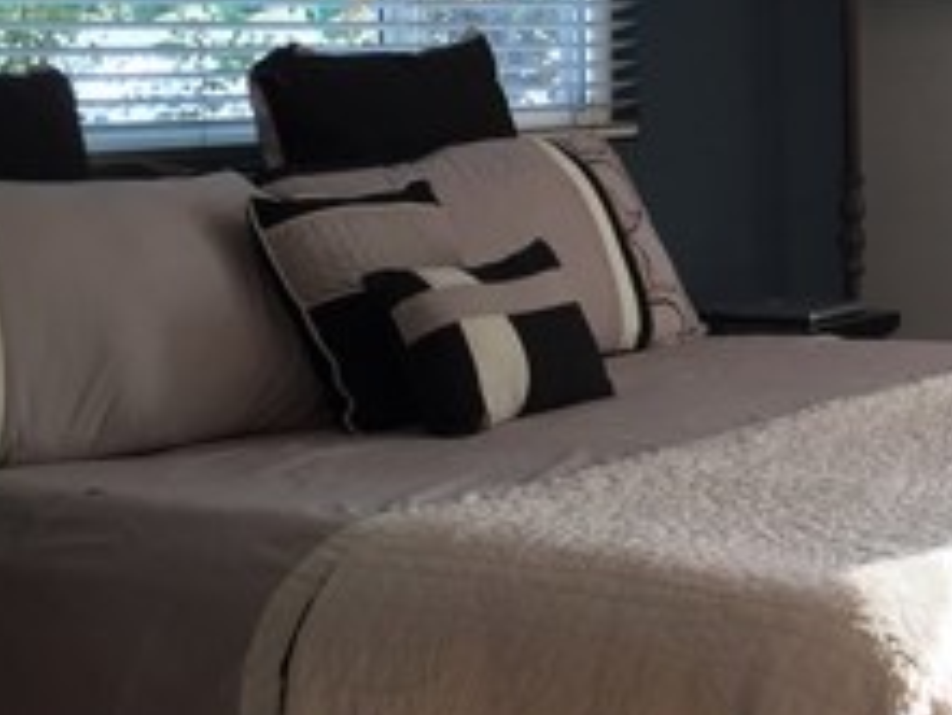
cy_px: 155
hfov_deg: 21.9
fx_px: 2311
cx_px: 1073
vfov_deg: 17.5
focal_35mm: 84
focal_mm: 4.15
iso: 32
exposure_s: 1/40
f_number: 2.2
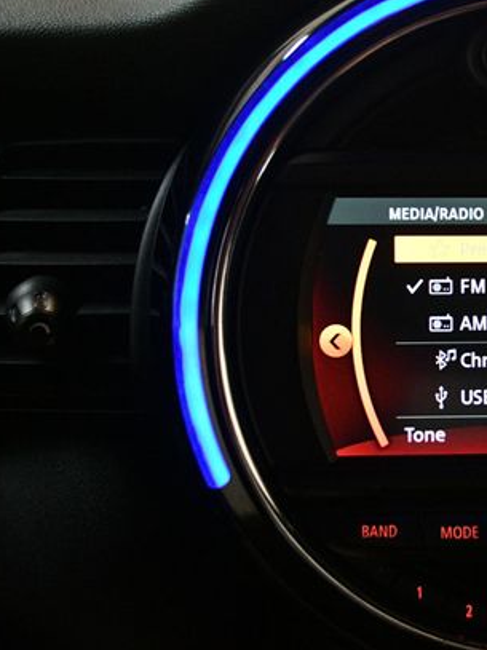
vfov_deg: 32.7
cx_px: 492
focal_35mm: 59
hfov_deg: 23.7
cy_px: 315
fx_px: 1107
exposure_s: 1/80
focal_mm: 26
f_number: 4.2
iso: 3200
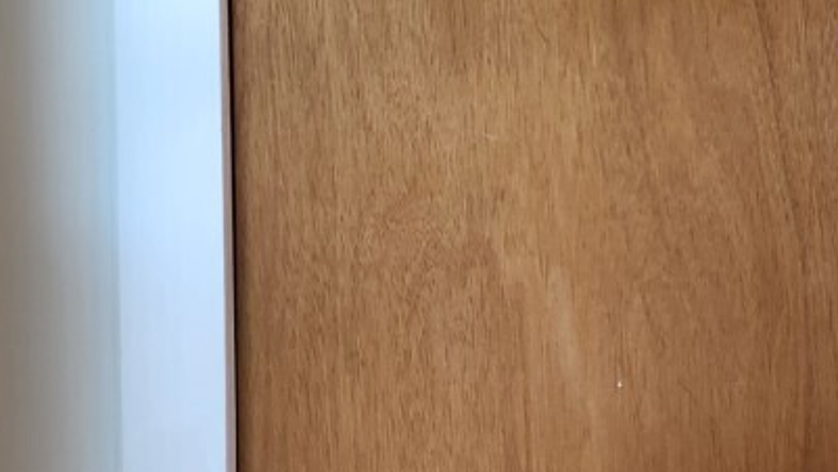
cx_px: 1444
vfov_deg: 13.4
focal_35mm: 90
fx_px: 2001
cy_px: 157
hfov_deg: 19.0
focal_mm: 5.4
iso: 100
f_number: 1.8
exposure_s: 1/120
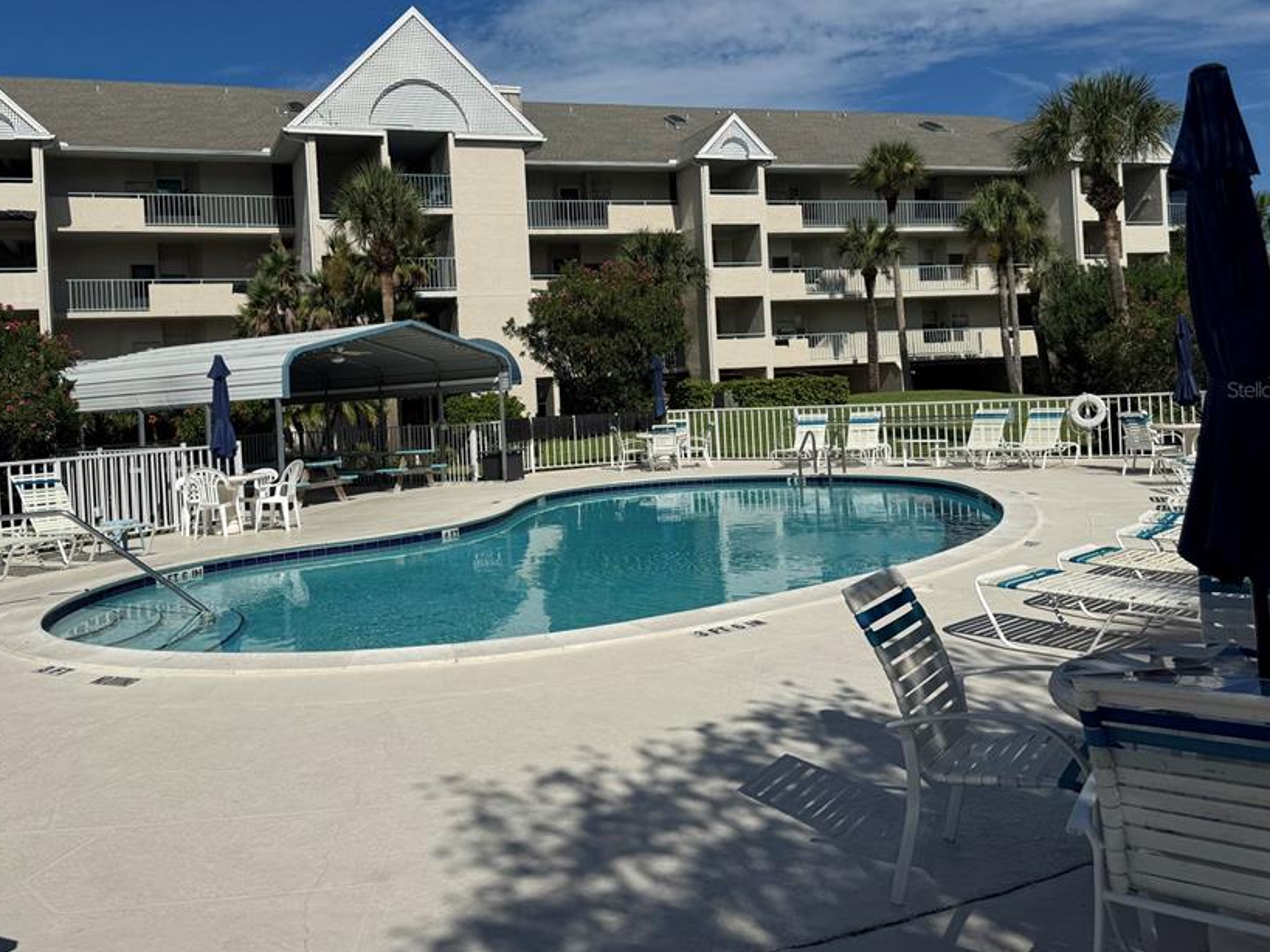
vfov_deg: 46.6
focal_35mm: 30
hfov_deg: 59.6
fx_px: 1100
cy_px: 389
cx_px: 527
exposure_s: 1/12346
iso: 64
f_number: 1.78
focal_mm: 6.76
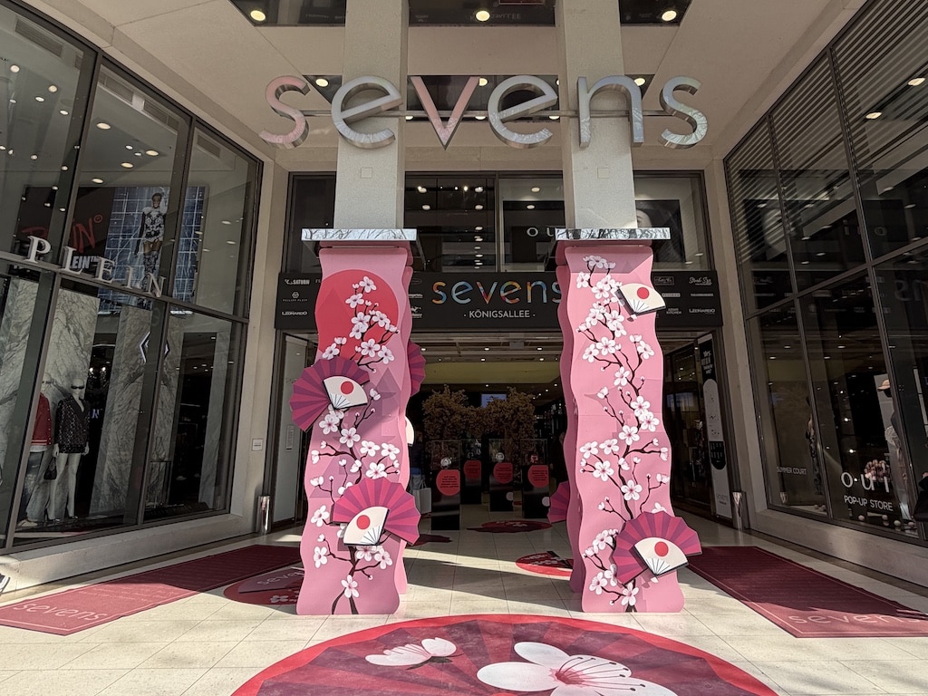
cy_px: 348
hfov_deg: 102.1
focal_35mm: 14
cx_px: 464
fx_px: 375
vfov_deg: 85.7
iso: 40
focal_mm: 2.22
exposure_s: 1/506
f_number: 2.2
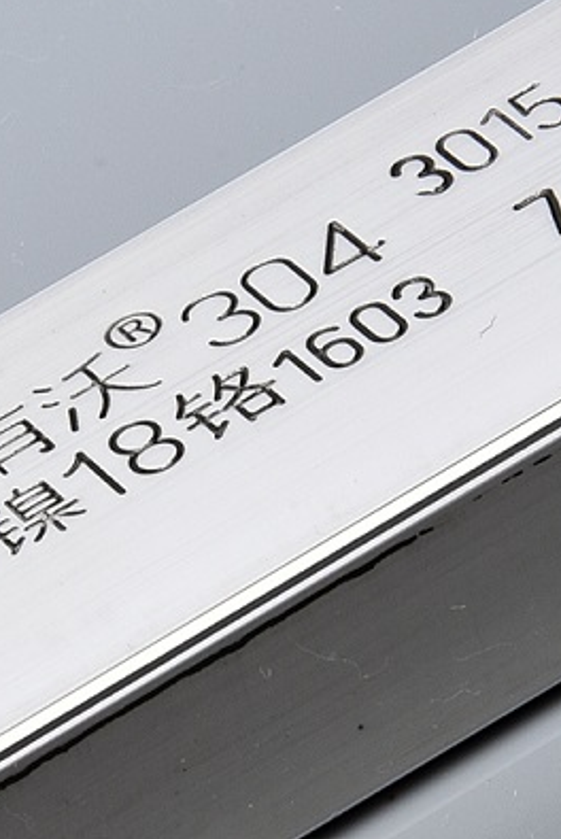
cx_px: 304
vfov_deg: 15.9
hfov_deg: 10.6
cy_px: 418
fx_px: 3010
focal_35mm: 129
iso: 160
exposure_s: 1/160
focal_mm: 85
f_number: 29
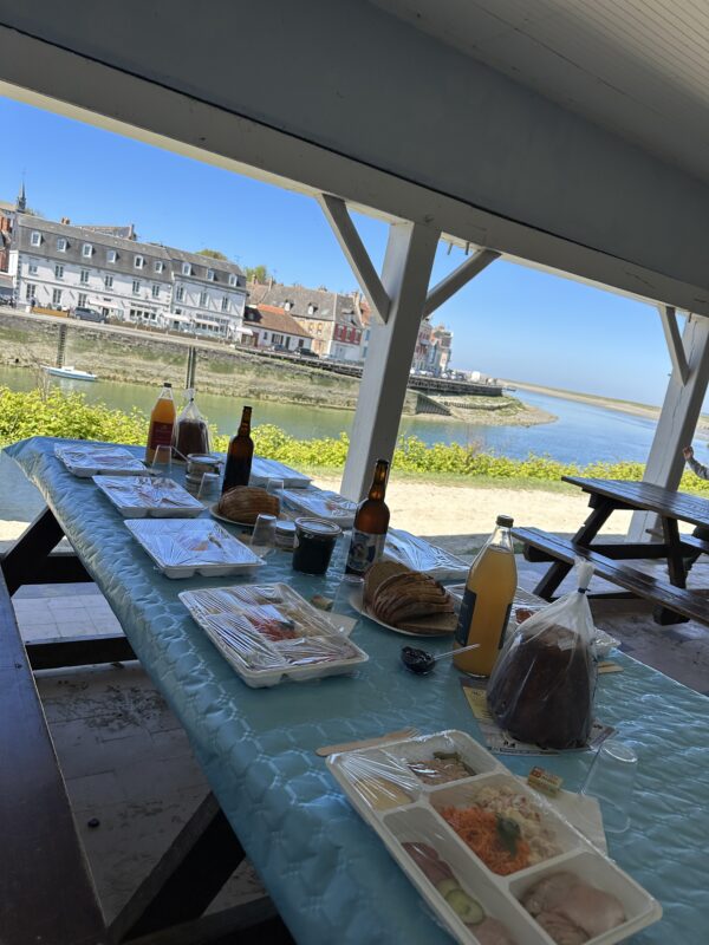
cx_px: 354
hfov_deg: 56.8
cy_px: 472
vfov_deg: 71.6
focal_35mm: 24
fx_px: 655
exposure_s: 1/2353
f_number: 1.78
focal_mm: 6.86
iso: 80
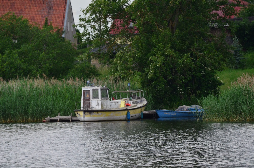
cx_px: 127
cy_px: 84
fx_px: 2112
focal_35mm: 300
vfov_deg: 4.6
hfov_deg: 6.9
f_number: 5.3
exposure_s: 1/8000
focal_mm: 200
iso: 1600
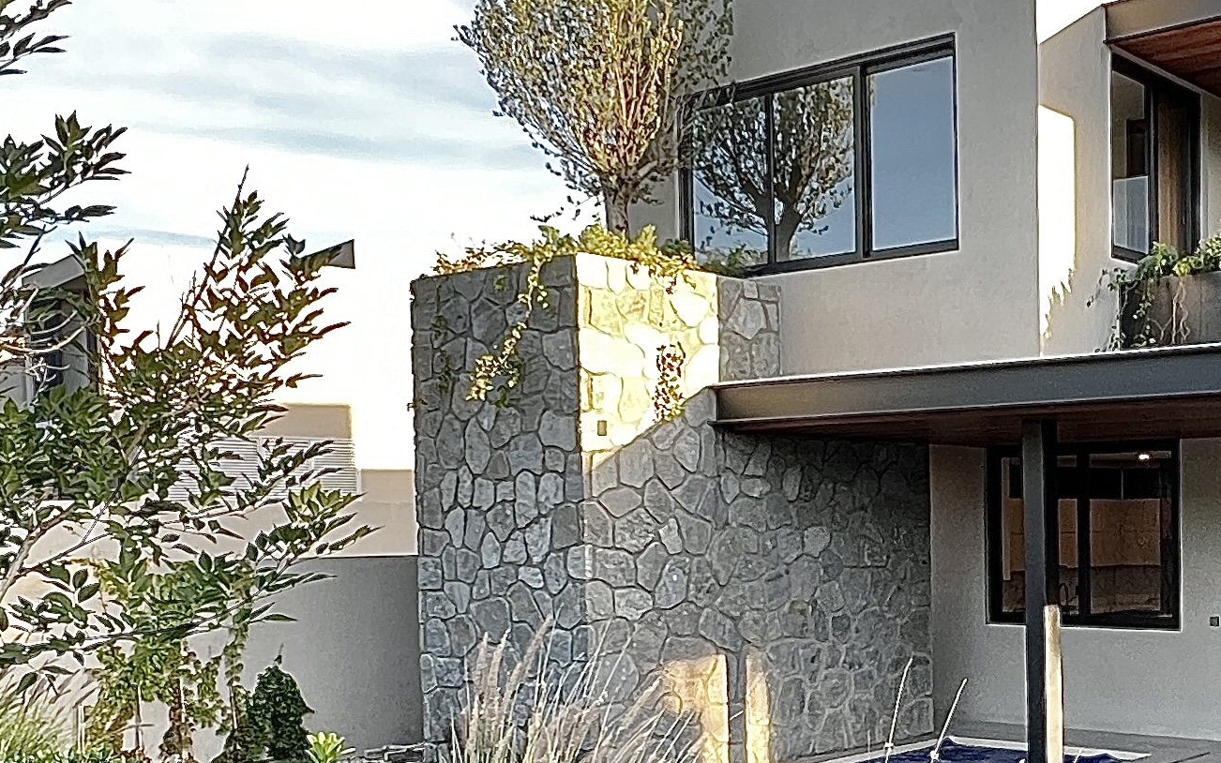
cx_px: 1069
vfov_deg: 29.8
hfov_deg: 43.6
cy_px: 614
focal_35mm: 42
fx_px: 1398
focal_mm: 1.57
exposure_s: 1/99
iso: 40
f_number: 1.8
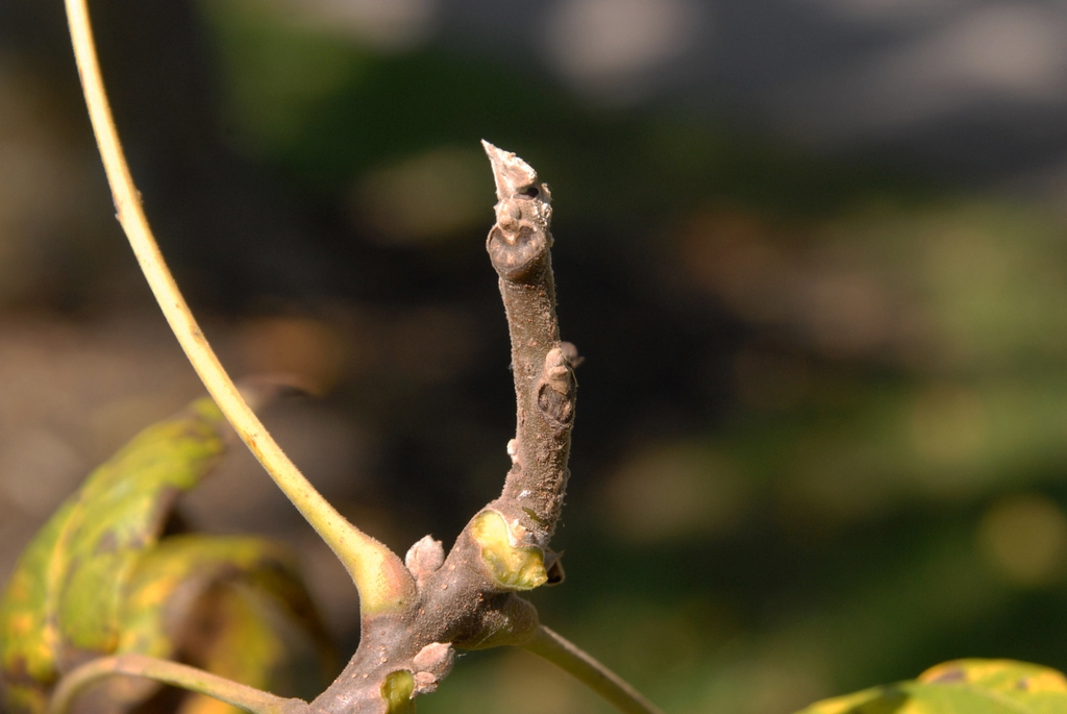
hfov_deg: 13.7
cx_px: 534
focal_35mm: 150
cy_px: 357
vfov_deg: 9.2
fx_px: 4450
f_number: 8
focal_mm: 100
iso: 400
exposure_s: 1/250
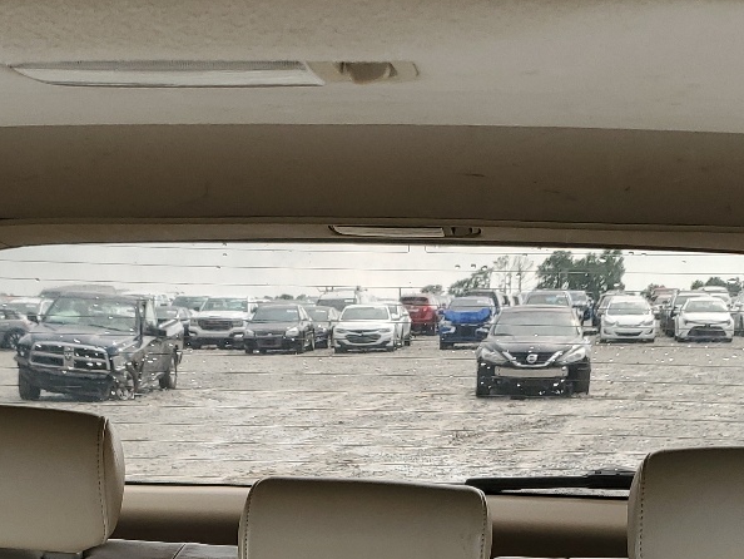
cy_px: 707
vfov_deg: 19.5
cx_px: 313
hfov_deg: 27.7
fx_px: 1505
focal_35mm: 70
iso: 50
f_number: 1.5
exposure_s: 1/233
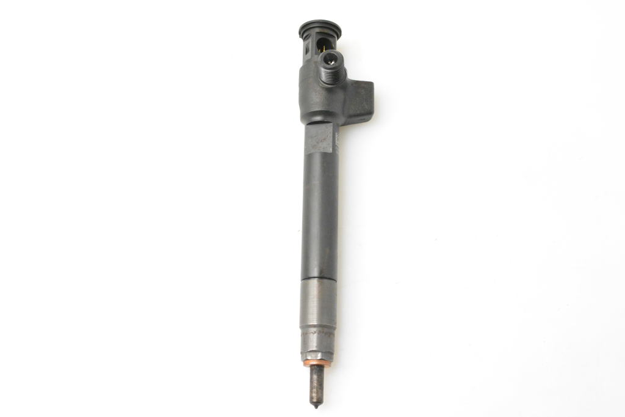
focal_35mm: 48
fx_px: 833
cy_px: 208
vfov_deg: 28.1
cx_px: 312
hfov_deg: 41.1
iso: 6400
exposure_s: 1/250
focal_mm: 32
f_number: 8
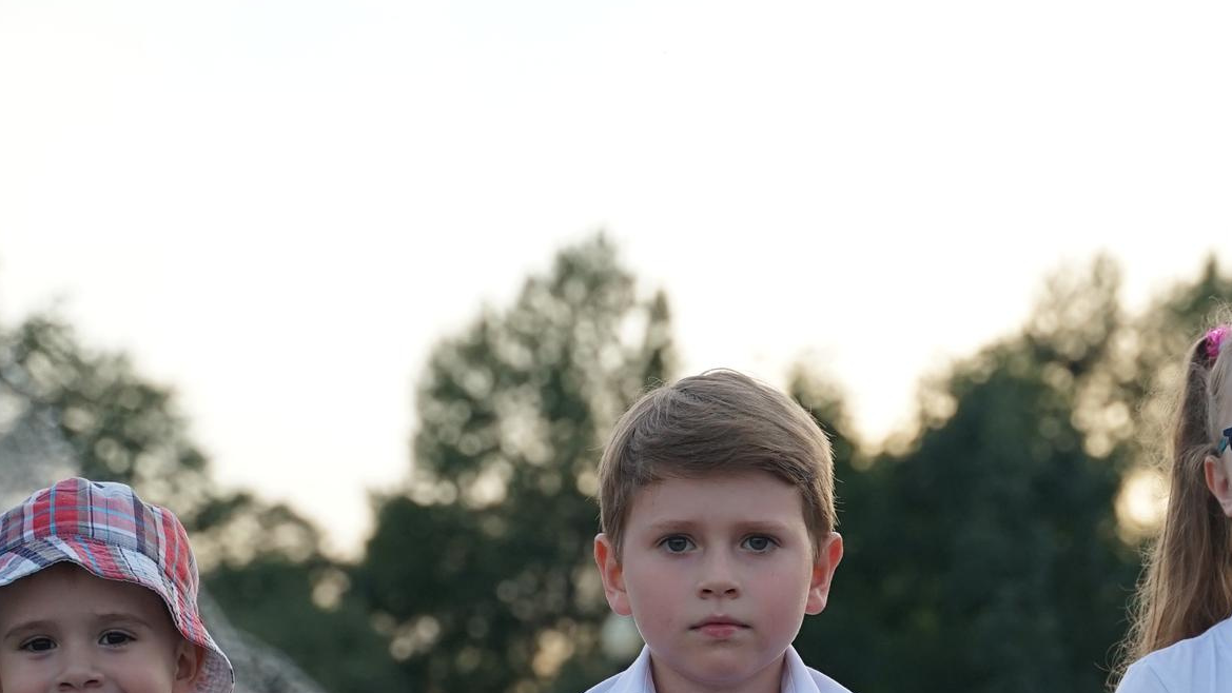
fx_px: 3823
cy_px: 805
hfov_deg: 18.2
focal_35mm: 117
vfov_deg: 10.2
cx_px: 838
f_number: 3.2
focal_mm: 51
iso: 640
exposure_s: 1/800
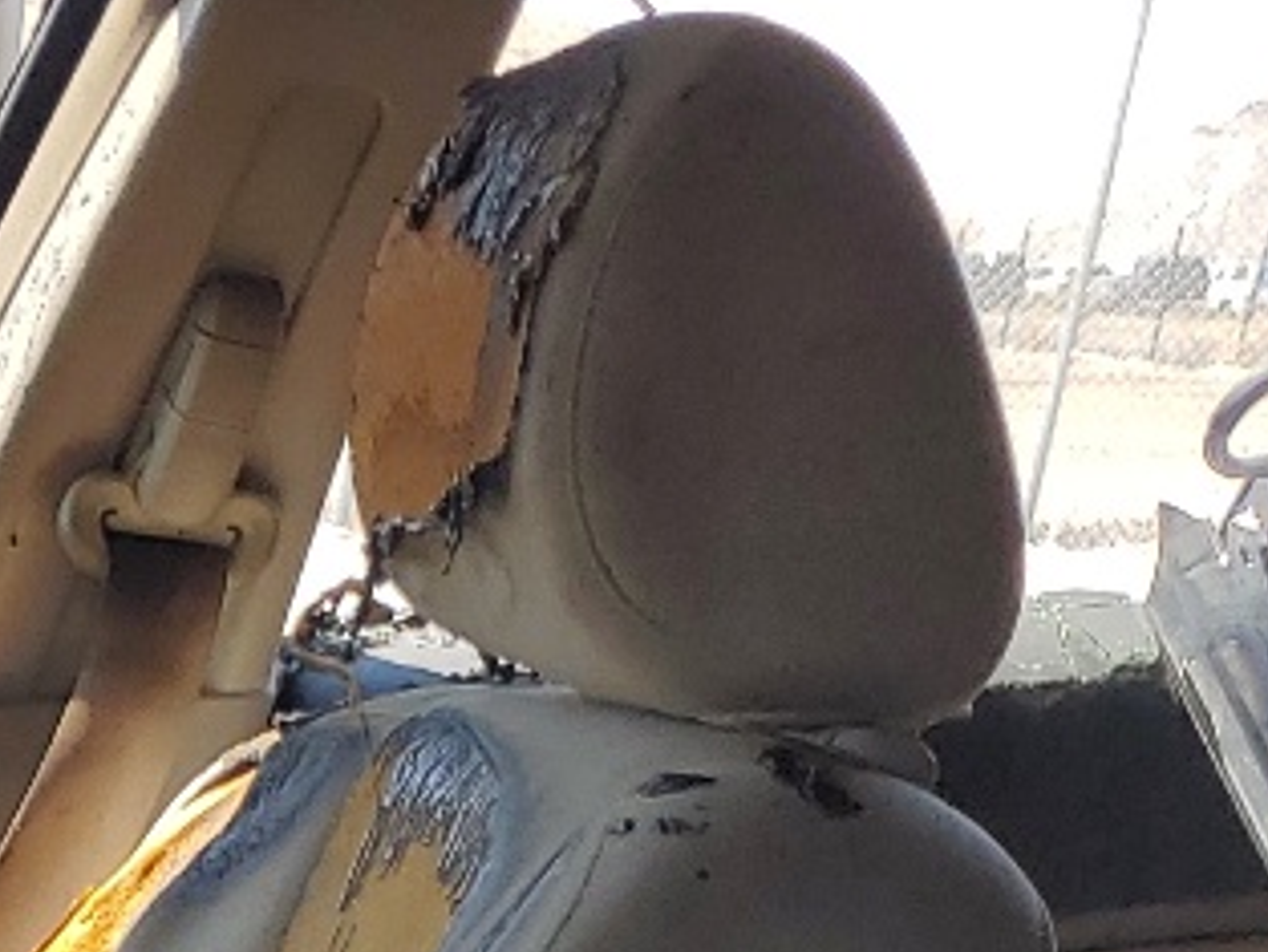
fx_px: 4874
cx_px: -1402
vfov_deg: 9.8
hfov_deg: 12.7
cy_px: 2281
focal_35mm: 133
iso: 50
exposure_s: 1/714
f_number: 1.5
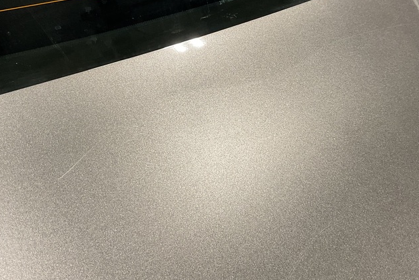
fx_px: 536
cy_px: 117
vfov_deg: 29.2
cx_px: 228
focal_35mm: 46
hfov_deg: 42.7
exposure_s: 1/50
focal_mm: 3
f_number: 1.8
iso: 50
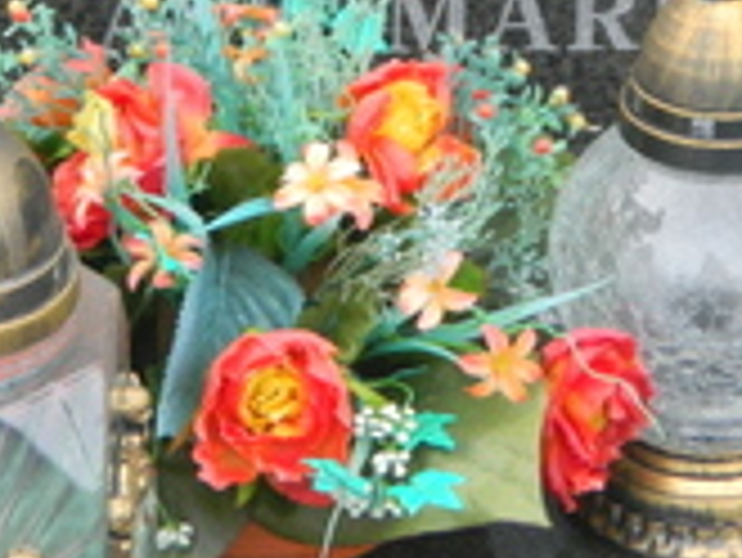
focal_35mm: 178
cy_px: -459
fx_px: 3818
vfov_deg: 8.1
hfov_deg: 11.1
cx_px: 301
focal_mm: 8.3
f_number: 4.1
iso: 80
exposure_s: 1/77.1
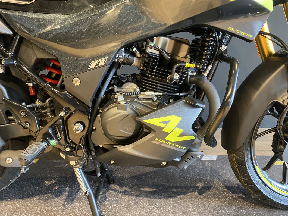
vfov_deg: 53.1
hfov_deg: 67.3
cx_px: 144
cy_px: 108
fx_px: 216
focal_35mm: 26
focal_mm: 4.25
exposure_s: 1/33
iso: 400
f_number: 1.8
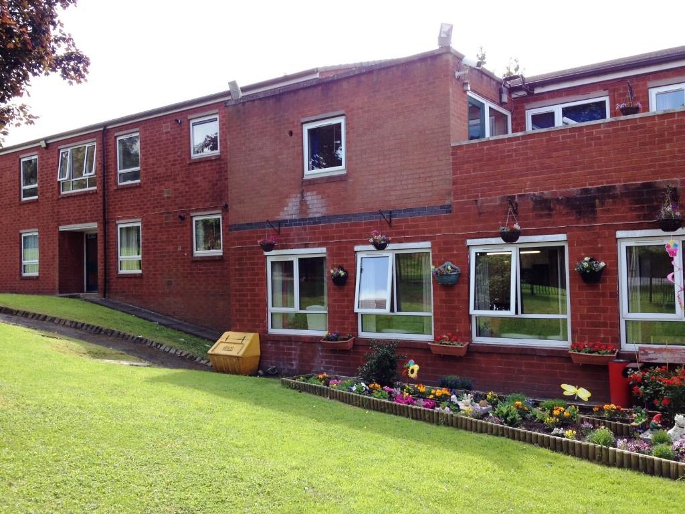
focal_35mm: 35
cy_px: 257
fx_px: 693
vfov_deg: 40.7
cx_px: 342
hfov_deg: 52.6
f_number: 2.4
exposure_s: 1/460
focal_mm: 4.28
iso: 50
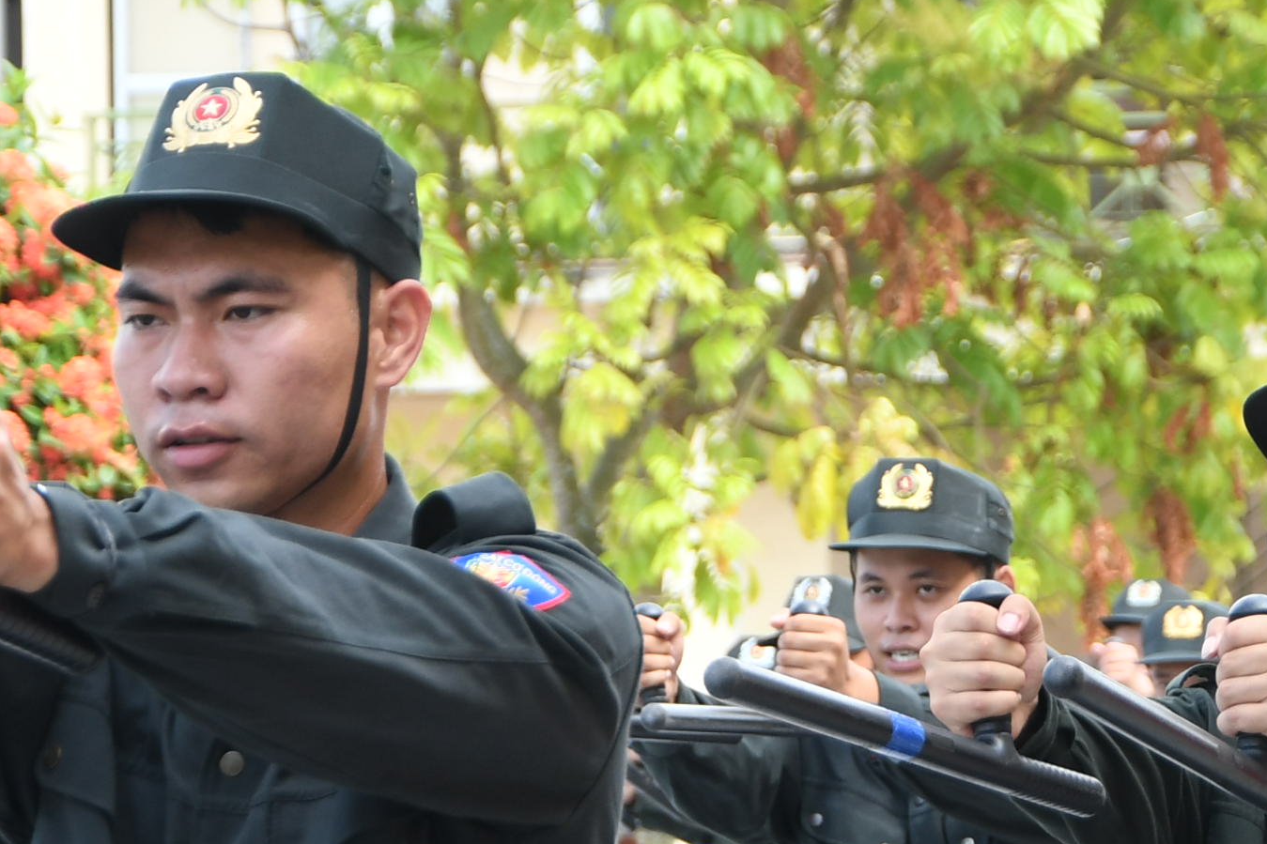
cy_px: 462
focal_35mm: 325
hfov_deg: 6.3
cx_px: 893
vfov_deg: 4.2
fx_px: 11436
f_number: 5.6
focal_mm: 70
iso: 250
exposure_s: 1/200
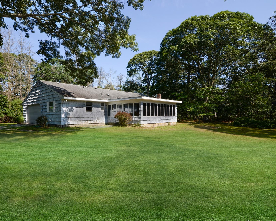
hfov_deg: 76.7
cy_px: 112
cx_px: 109
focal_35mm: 21
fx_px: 172
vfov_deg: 65.5
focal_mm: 18
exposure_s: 1/50
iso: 100
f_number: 18
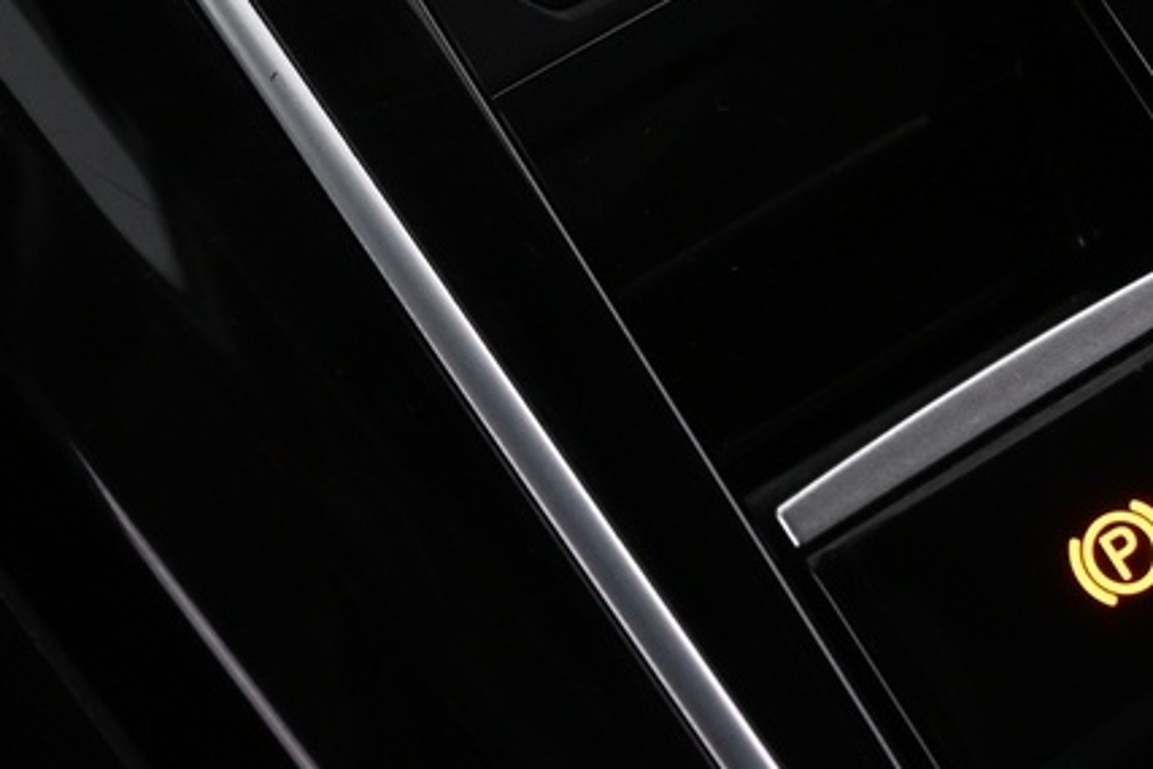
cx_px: 605
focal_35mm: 111
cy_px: 16
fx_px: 3554
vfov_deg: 12.2
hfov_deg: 18.4
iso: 1000
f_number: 3.8
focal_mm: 19.5
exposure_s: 1/30
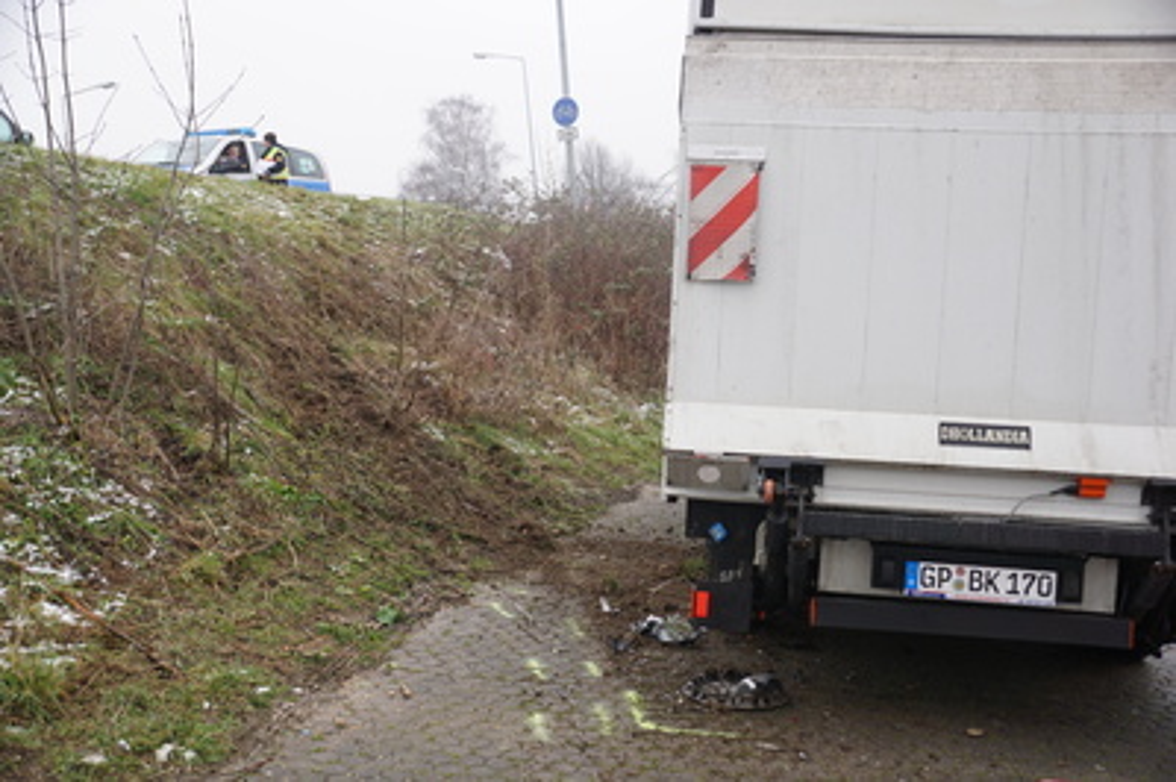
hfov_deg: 46.4
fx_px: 1371
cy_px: 391
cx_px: 588
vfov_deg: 31.8
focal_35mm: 42
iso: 160
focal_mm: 28
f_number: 4
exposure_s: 1/160
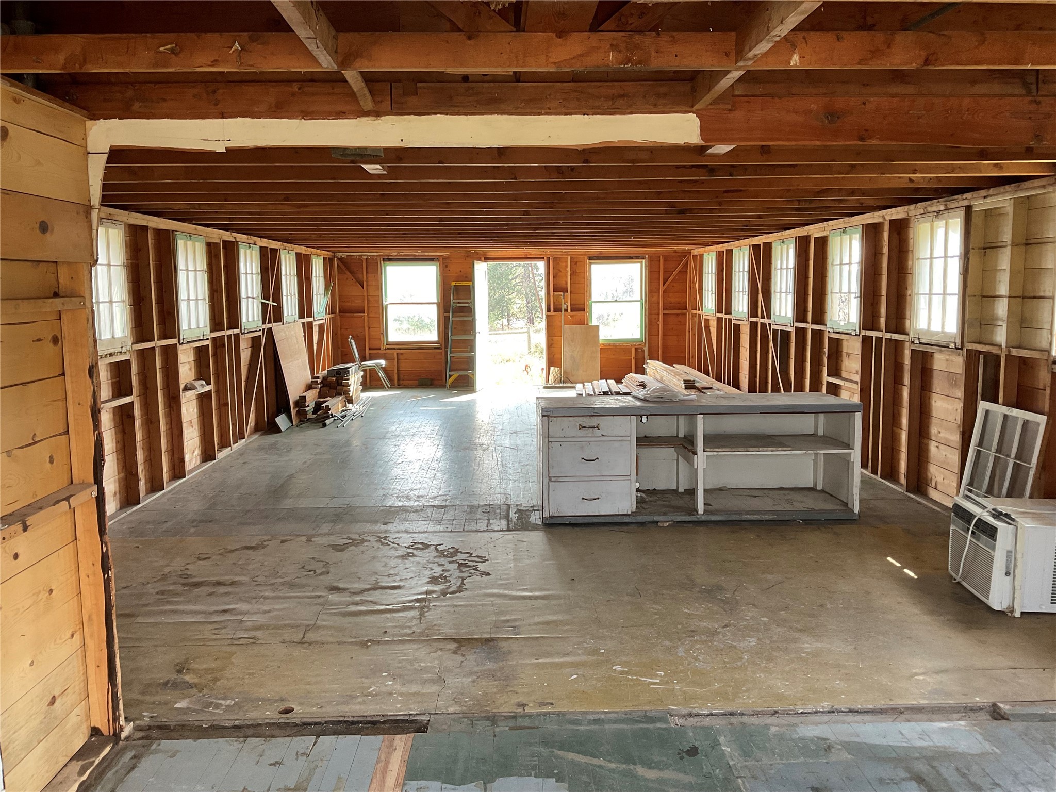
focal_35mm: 29
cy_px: 396
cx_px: 528
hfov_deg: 61.7
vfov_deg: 48.2
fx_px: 885
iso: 64
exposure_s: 1/122
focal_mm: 3
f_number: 1.8
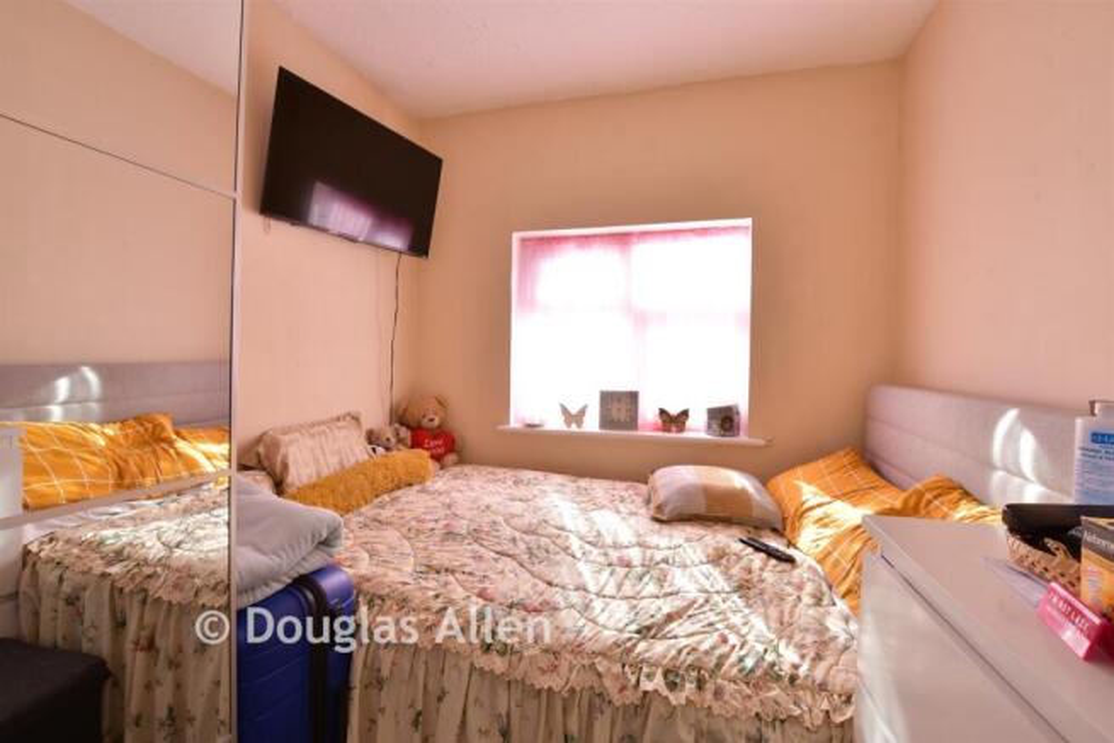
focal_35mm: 15
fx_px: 464
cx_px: 557
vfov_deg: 77.4
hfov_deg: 100.4
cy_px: 372
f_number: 8
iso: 160
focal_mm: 10
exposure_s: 1/25
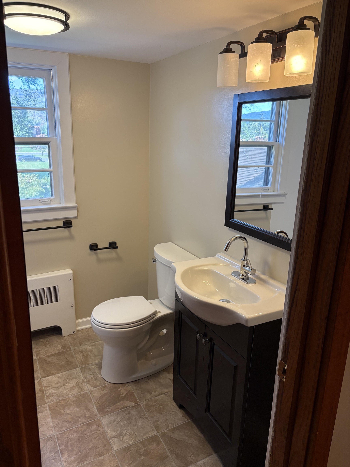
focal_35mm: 26
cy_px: 234
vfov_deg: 67.3
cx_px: 175
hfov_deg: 53.1
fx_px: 351
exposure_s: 1/120
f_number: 1.6
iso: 125
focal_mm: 5.96
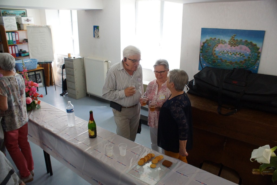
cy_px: 92
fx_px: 231
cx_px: 138
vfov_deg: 43.6
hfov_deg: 61.9
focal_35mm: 30
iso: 1600
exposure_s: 1/160
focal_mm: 20
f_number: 4
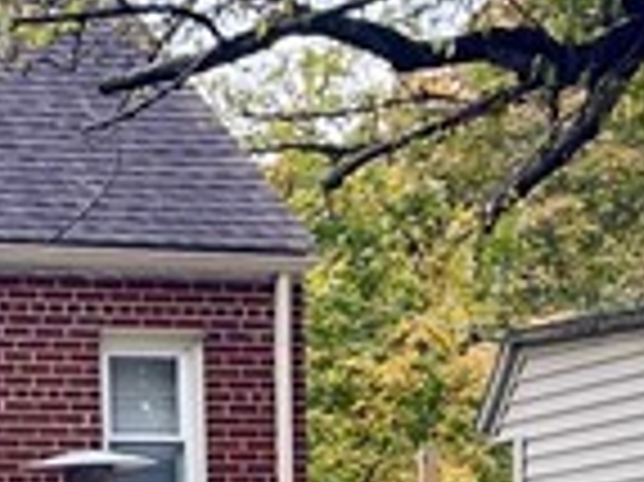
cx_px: -104
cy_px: 1023
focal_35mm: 179
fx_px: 3327
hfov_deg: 10.9
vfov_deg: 7.9
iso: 32
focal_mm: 5.1
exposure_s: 1/360
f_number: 1.6
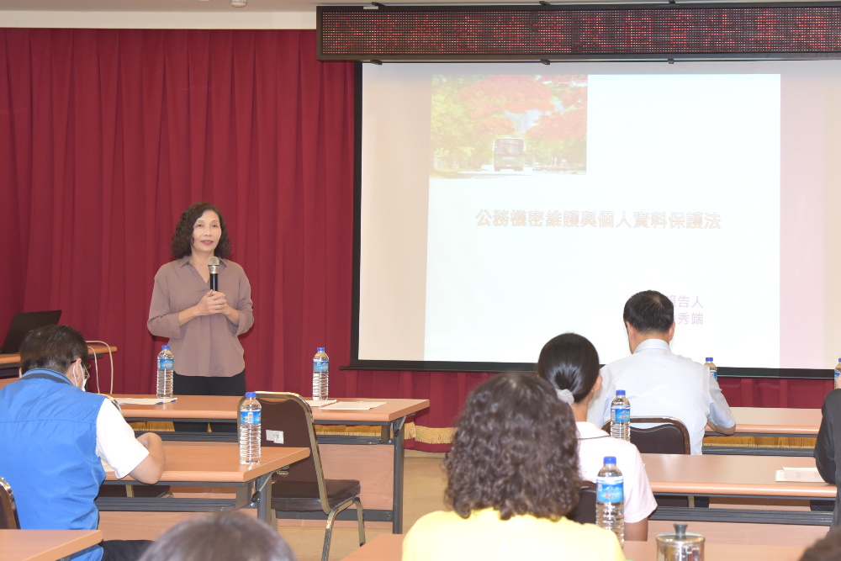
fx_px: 1121
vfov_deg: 28.1
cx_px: 420
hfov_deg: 41.1
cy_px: 280
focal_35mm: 48
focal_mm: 48
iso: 800
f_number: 5.6
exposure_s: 1/100
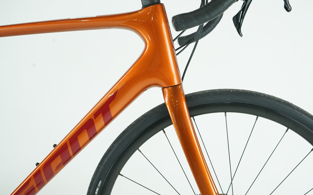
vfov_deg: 33.6
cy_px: 94
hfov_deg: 51.4
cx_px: 175
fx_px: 324
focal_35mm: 38
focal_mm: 33
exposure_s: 1/200
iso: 3200
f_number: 7.1
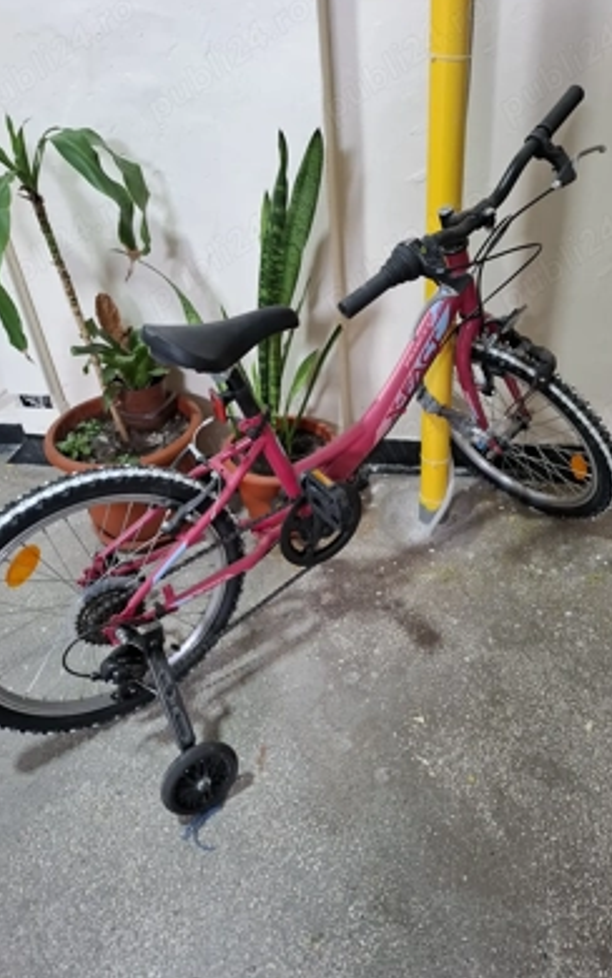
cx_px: 316
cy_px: 484
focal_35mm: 25
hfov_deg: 49.3
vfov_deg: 72.5
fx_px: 667
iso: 320
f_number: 1.8
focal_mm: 5.54
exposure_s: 1/33
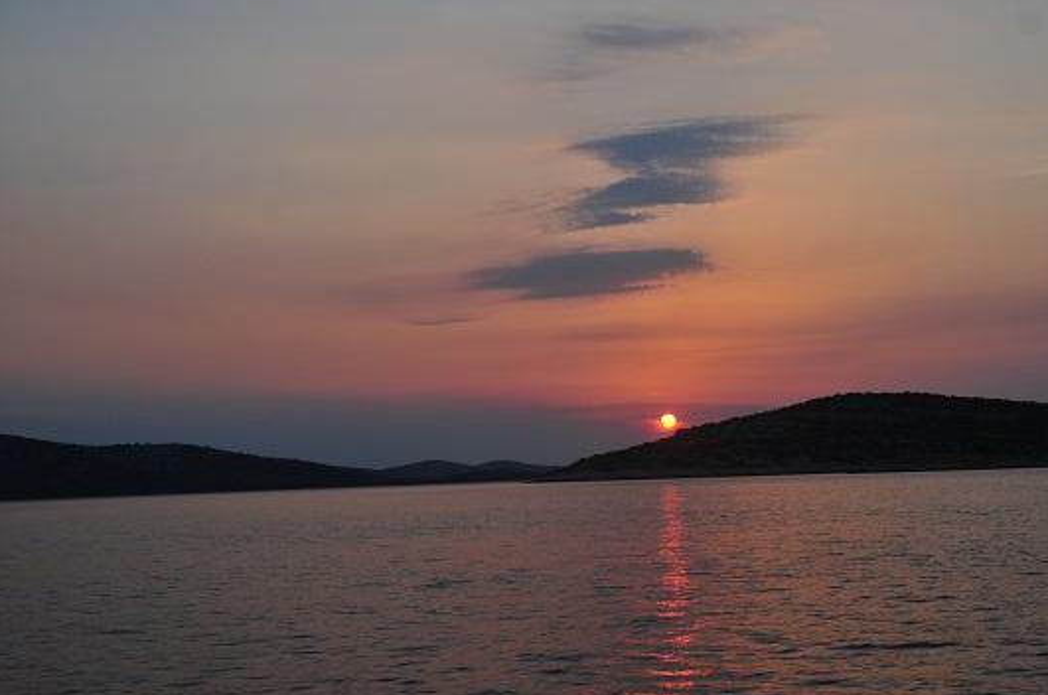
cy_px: 361
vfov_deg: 25.6
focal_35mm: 53
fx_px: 1527
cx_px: 586
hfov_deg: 37.8
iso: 200
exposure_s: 1/800
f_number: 5
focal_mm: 31
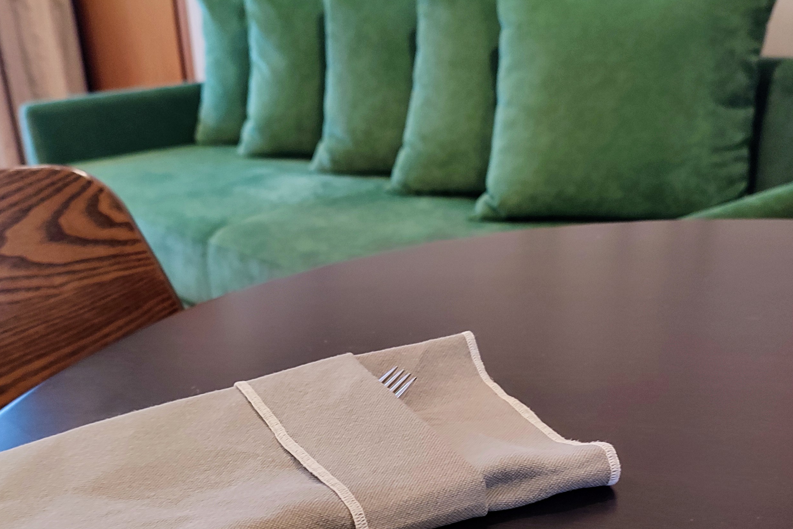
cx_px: 377
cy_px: 443
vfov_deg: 30.9
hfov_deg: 46.4
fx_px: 925
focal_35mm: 42
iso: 288
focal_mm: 6.04
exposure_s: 1/25
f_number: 1.9
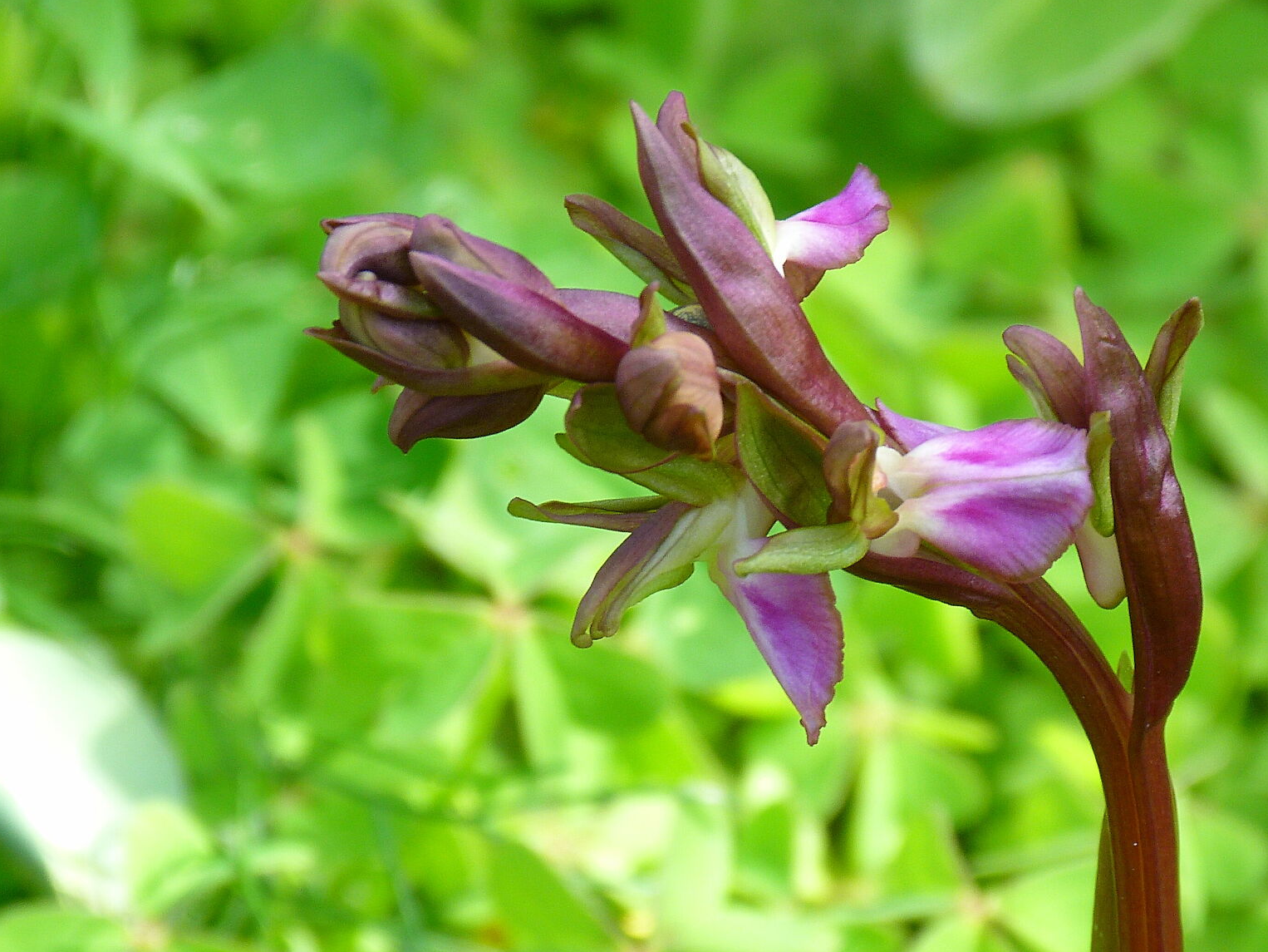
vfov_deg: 2.9
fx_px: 18721
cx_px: 793
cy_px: 658
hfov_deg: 3.9
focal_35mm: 511
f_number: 4.1
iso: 80
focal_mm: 58.4
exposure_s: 1/60
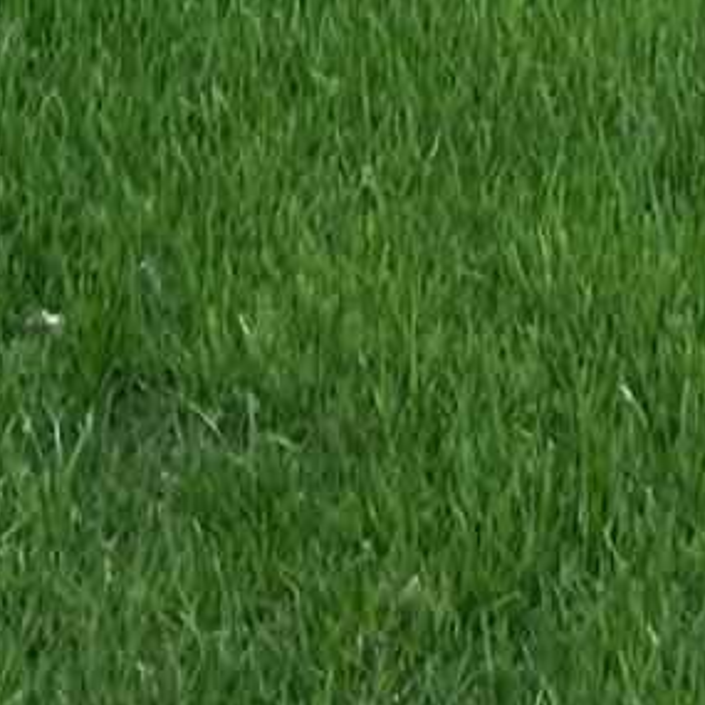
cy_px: -1672
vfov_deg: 6.4
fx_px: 5576
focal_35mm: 242
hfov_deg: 7.1
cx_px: 1081
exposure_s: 1/380
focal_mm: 5.7
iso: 50
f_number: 1.5
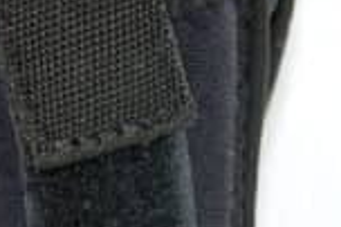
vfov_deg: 1.9
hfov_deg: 2.9
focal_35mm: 722
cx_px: 224
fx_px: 6827
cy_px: 152
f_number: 5.3
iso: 250
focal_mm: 95
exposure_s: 1/125
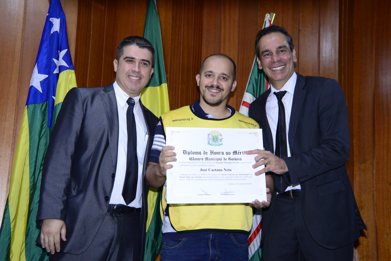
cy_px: 130
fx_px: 598
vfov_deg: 24.6
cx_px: 196
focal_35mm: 55
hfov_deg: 36.2
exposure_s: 1/100
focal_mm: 55
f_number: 5
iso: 1600
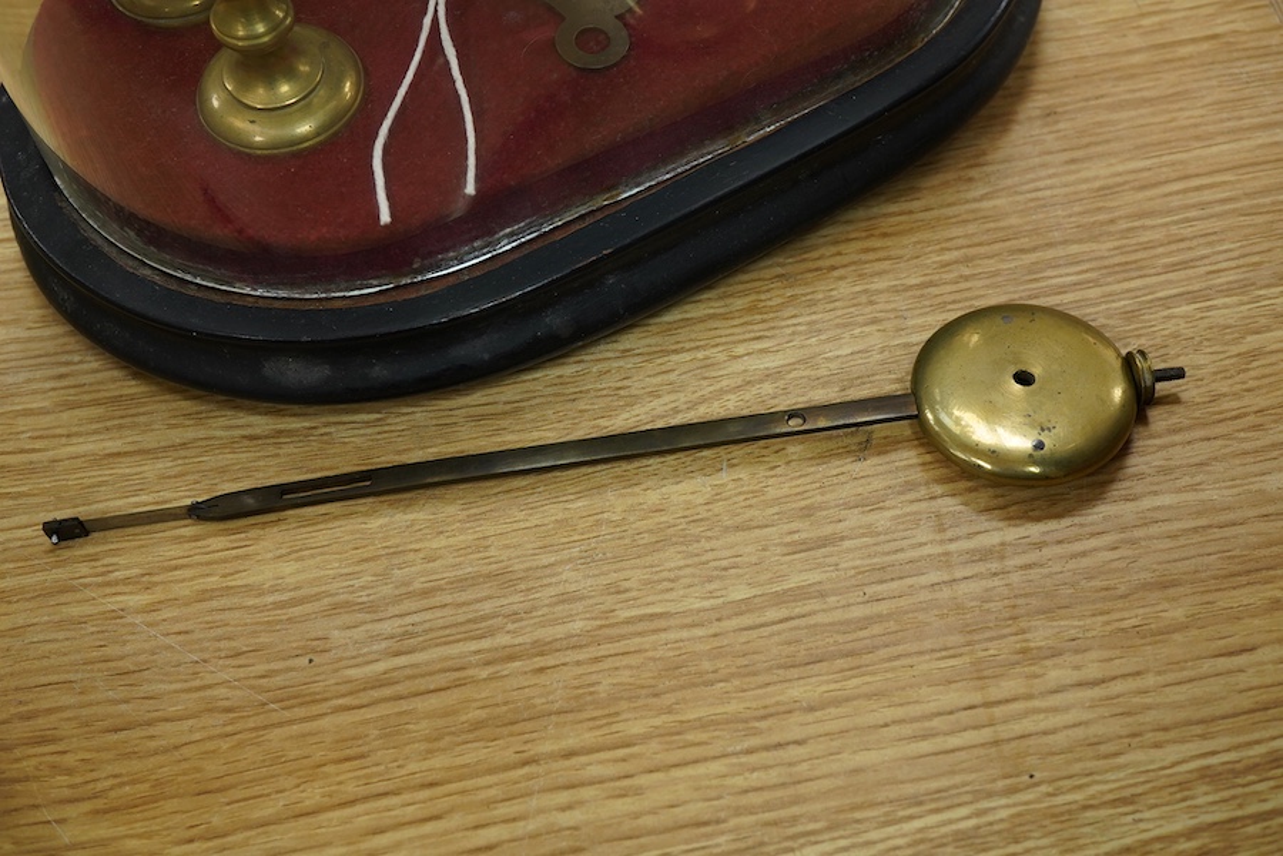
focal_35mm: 45
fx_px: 1604
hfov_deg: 43.6
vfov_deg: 29.9
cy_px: 428
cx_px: 642
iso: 1250
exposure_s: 1/125
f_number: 9
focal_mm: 30
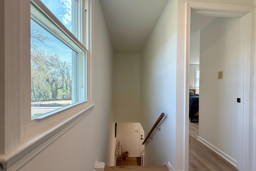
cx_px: 129
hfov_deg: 100.4
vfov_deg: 77.3
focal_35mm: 15
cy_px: 89
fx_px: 107
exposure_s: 1/130
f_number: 2.2
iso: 50
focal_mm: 2.22
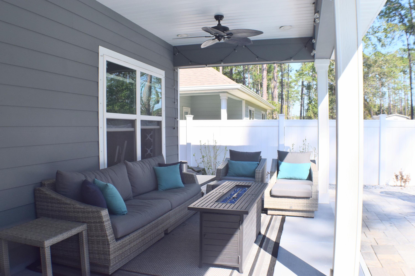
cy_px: 138
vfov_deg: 36.9
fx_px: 415
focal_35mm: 36
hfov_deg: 53.1
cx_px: 208
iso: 400
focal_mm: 24
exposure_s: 1/500
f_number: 11
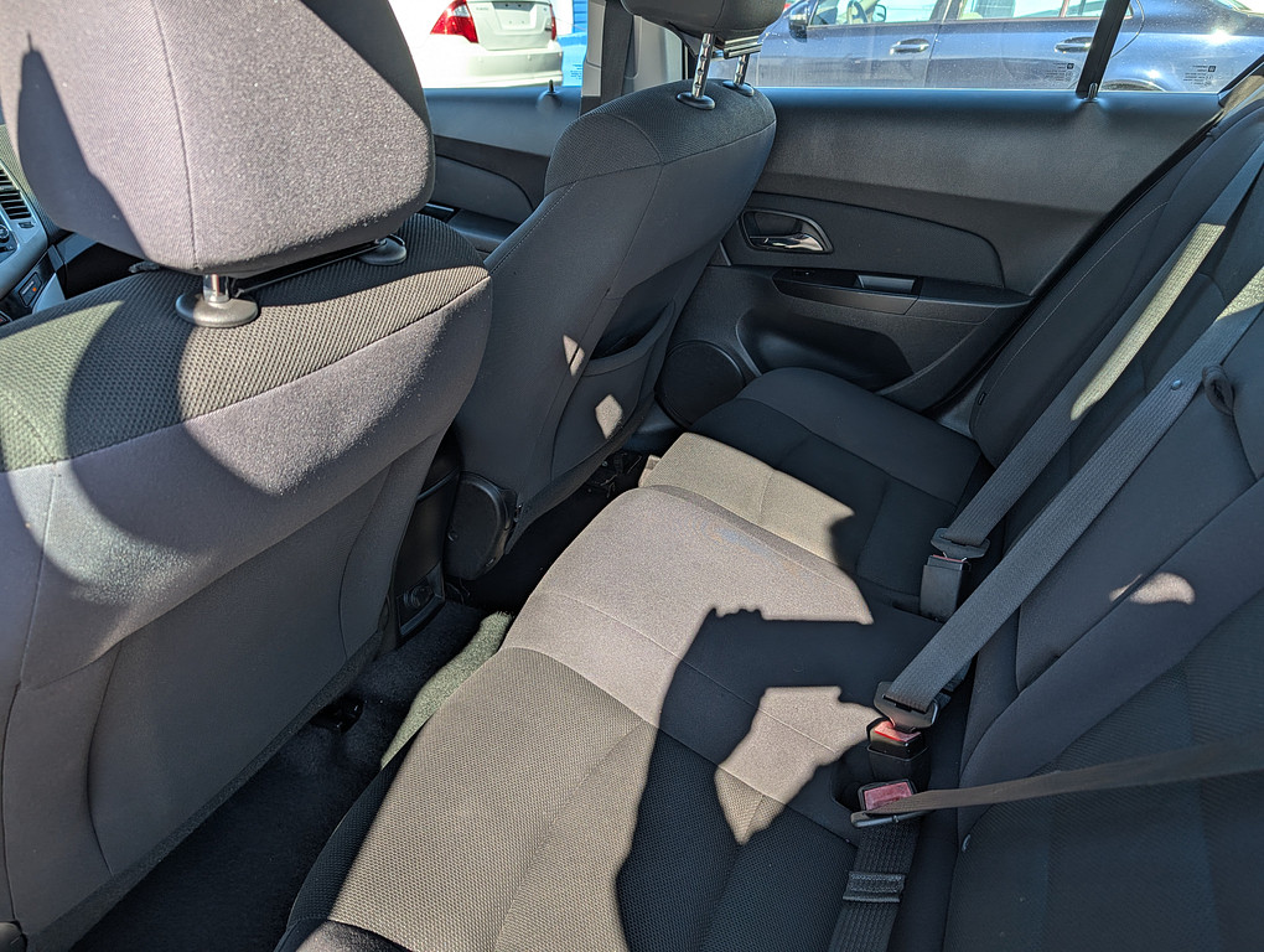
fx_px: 878
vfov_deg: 56.9
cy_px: 476
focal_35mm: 24
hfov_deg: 71.5
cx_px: 632
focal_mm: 6.9
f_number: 1.68
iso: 14
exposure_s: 1/261
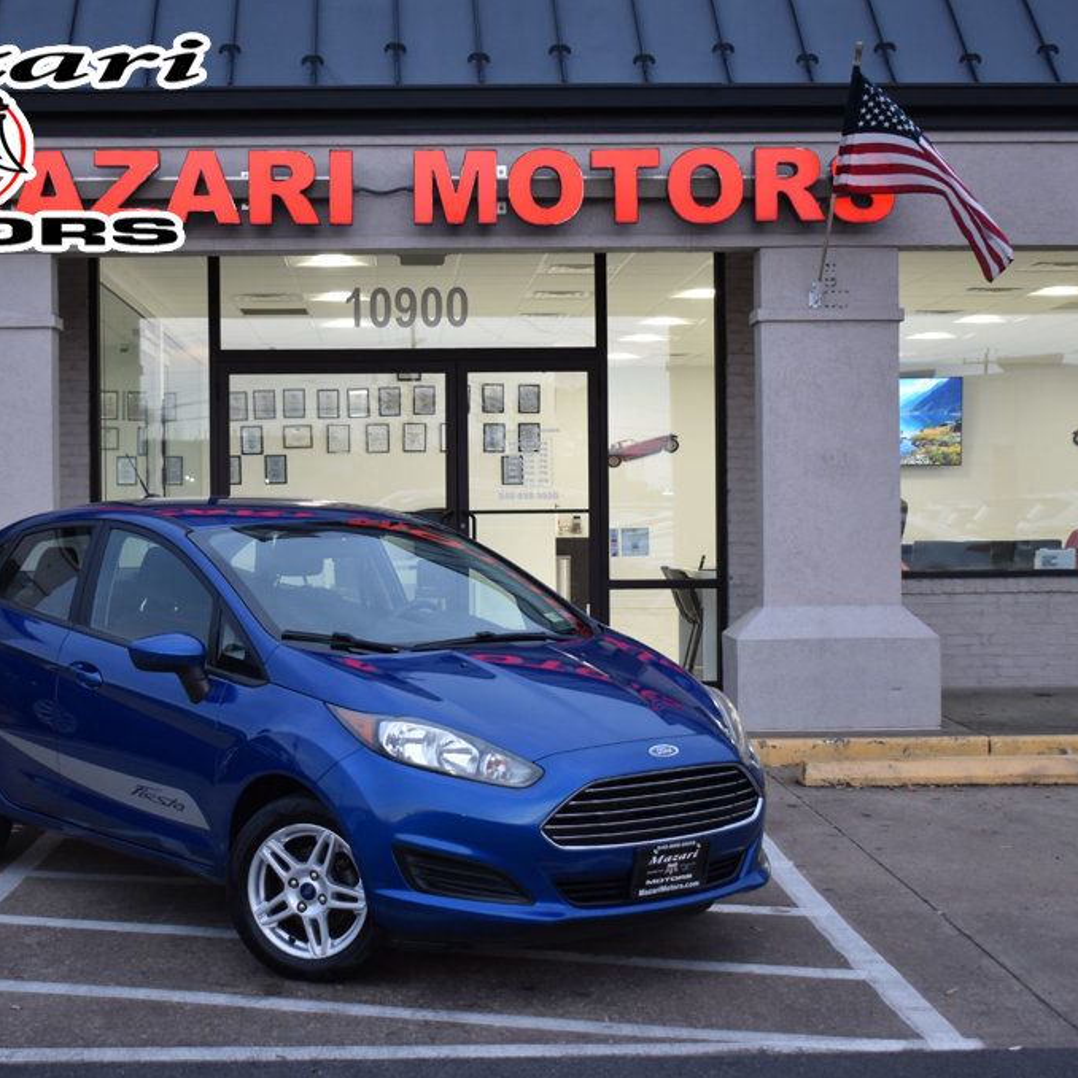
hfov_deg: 28.7
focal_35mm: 60
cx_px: 455
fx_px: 2101
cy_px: 541
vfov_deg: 28.8
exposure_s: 1/60
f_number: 4.2
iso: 450
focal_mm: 31
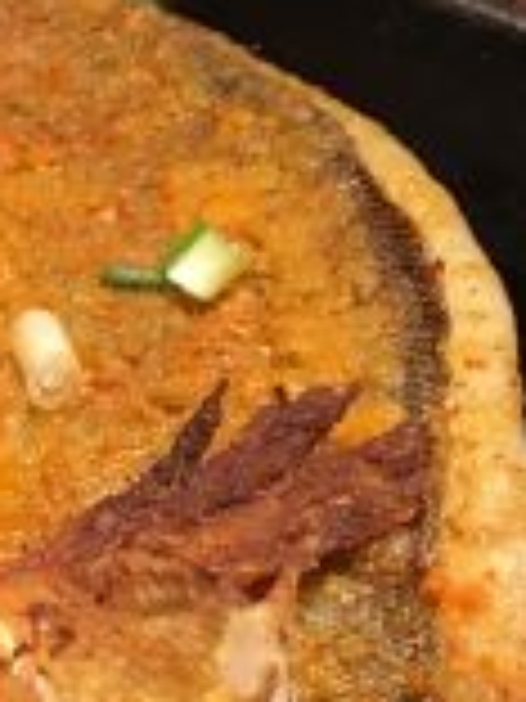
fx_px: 2634
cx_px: -641
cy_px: 486
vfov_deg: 15.1
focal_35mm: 130
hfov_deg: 10.2
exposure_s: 1/33
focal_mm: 4.15
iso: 40
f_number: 2.2
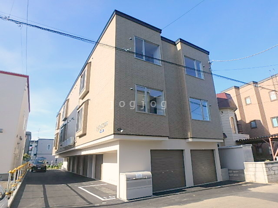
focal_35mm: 21
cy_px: 104
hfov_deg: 79.0
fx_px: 169
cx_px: 139
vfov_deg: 63.4
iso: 125
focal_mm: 3.7
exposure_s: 1/800
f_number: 3.5
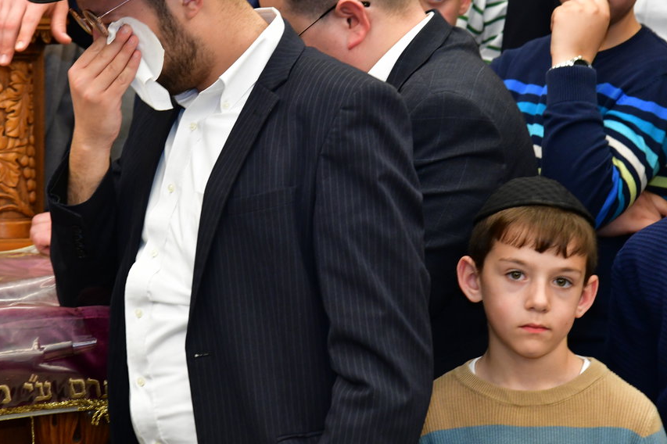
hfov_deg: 13.2
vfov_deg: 8.8
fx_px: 2889
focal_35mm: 156
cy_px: 90
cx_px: 288
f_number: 5.6
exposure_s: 1/100
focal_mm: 95
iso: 2000
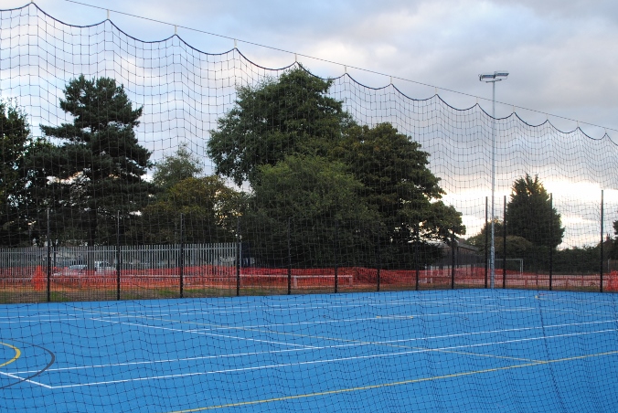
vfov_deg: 26.9
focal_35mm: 50
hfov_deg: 39.5
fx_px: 859
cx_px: 276
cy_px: 267
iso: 200
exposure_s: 1/80
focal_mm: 22
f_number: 3.8
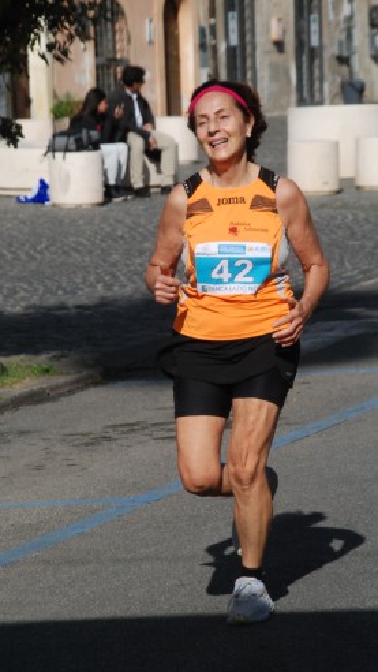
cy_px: 355
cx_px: 218
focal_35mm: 202
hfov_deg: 6.0
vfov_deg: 10.7
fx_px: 3591
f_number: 9
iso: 1000
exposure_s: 1/2000
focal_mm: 105
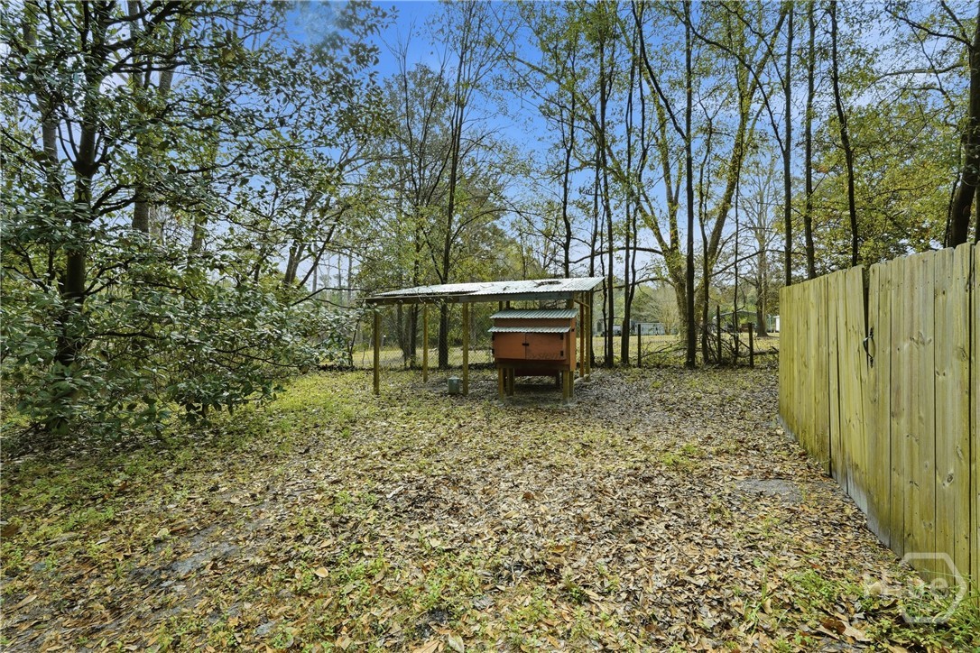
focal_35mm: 16
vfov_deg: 73.7
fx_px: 436
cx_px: 490
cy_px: 326
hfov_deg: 96.7
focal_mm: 16
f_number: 9
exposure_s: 1/1600
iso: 320
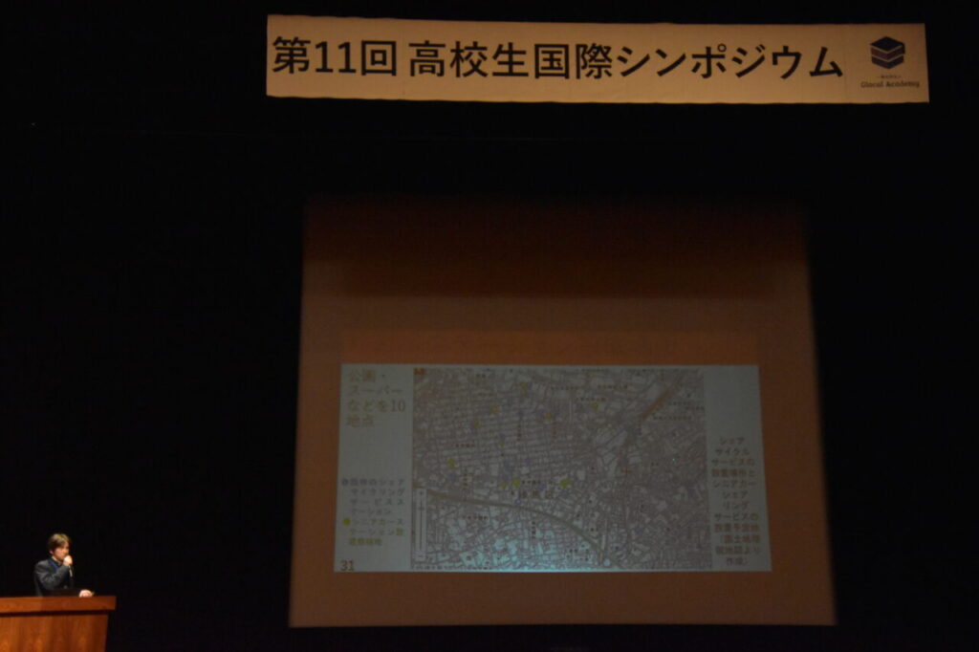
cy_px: 326
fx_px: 1305
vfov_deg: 28.1
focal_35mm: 48
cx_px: 490
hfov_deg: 41.1
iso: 5000
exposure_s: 1/400
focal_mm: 32
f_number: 3.8
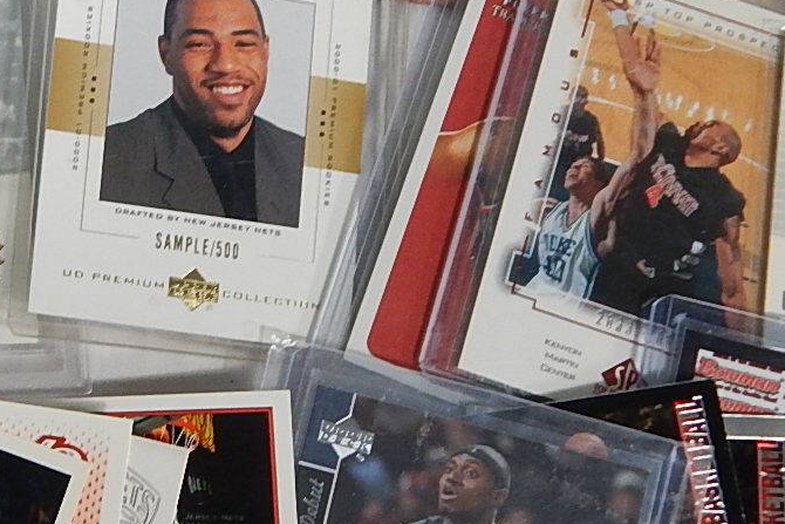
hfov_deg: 24.5
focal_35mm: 77
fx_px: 1679
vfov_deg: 17.7
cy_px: 229
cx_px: -87
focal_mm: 5.6
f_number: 3.2
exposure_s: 1/30
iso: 200
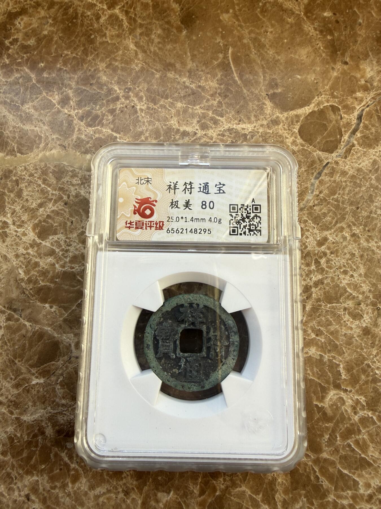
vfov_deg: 71.6
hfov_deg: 56.8
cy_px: 254
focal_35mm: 24
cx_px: 190
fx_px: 352
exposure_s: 1/195
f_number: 2.2
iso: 40
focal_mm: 2.22
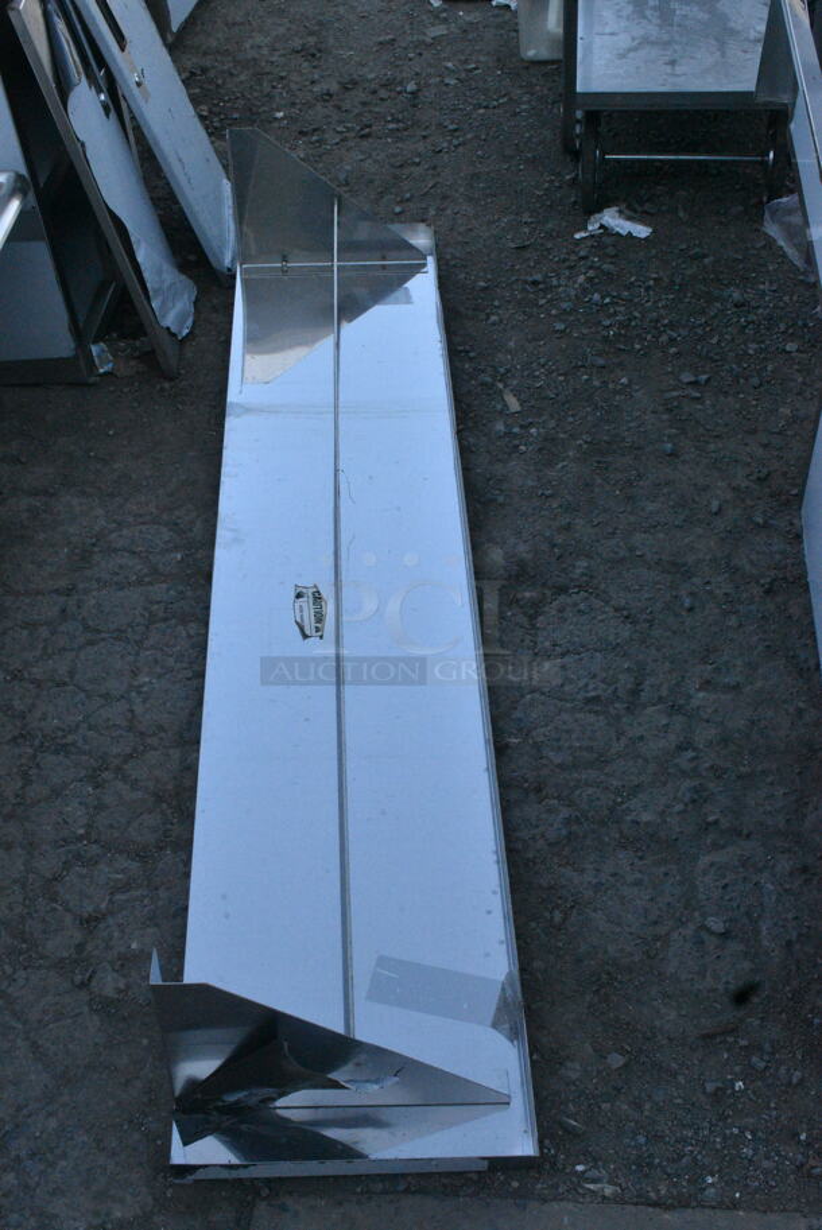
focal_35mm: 39
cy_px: 615
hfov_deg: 34.3
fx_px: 1334
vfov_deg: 49.5
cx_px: 411
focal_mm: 26
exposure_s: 1/1250
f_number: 18
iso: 6400
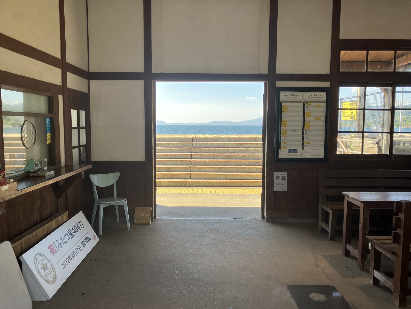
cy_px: 154
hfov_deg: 63.4
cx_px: 206
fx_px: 332
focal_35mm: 28
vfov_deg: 49.7
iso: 32
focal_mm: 3.99
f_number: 1.8
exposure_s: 1/315
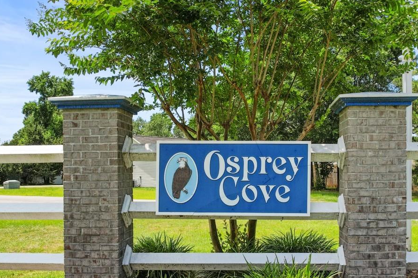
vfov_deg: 33.3
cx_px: 240
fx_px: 464
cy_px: 159
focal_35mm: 40
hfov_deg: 48.3
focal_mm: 8.38
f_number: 2.8
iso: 110
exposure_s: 1/500
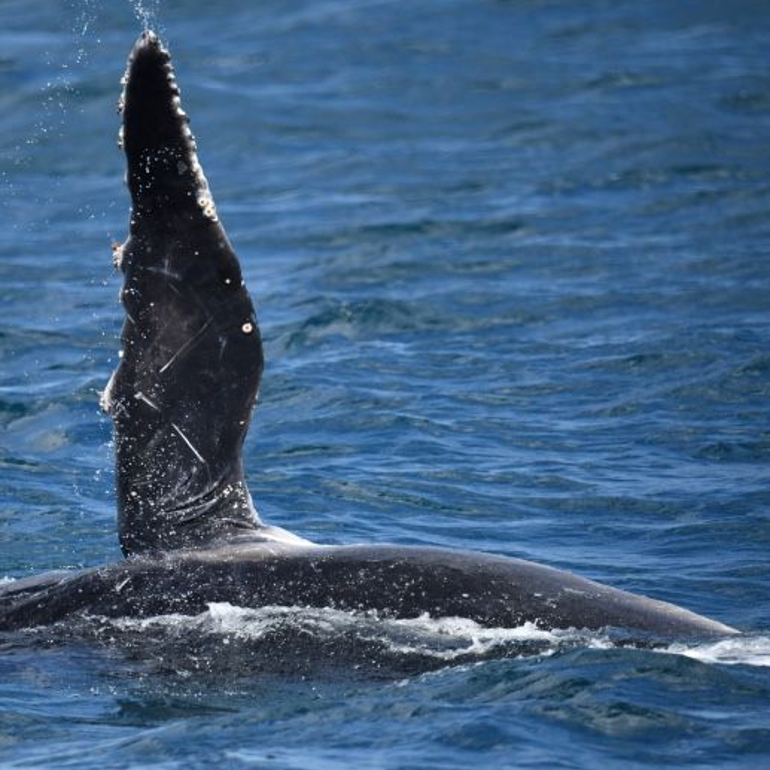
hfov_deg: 3.2
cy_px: 389
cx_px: 262
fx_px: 13892
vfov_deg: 3.2
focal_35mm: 552
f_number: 6
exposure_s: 1/8000
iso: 1250
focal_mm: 420
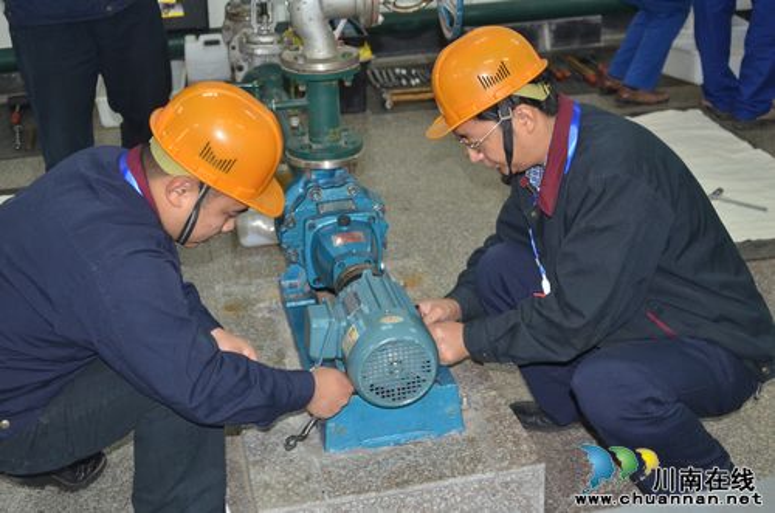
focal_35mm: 51
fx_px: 1095
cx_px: 388
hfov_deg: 39.0
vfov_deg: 26.4
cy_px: 256
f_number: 3.8
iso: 800
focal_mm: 34
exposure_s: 1/60
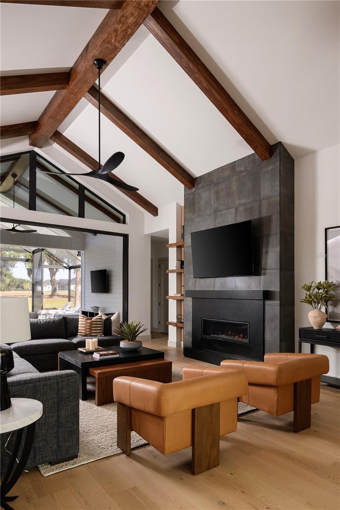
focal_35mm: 19
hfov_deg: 64.6
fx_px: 269
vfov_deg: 86.9
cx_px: 170
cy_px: 255
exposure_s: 1/50
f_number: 8
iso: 160
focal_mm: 19
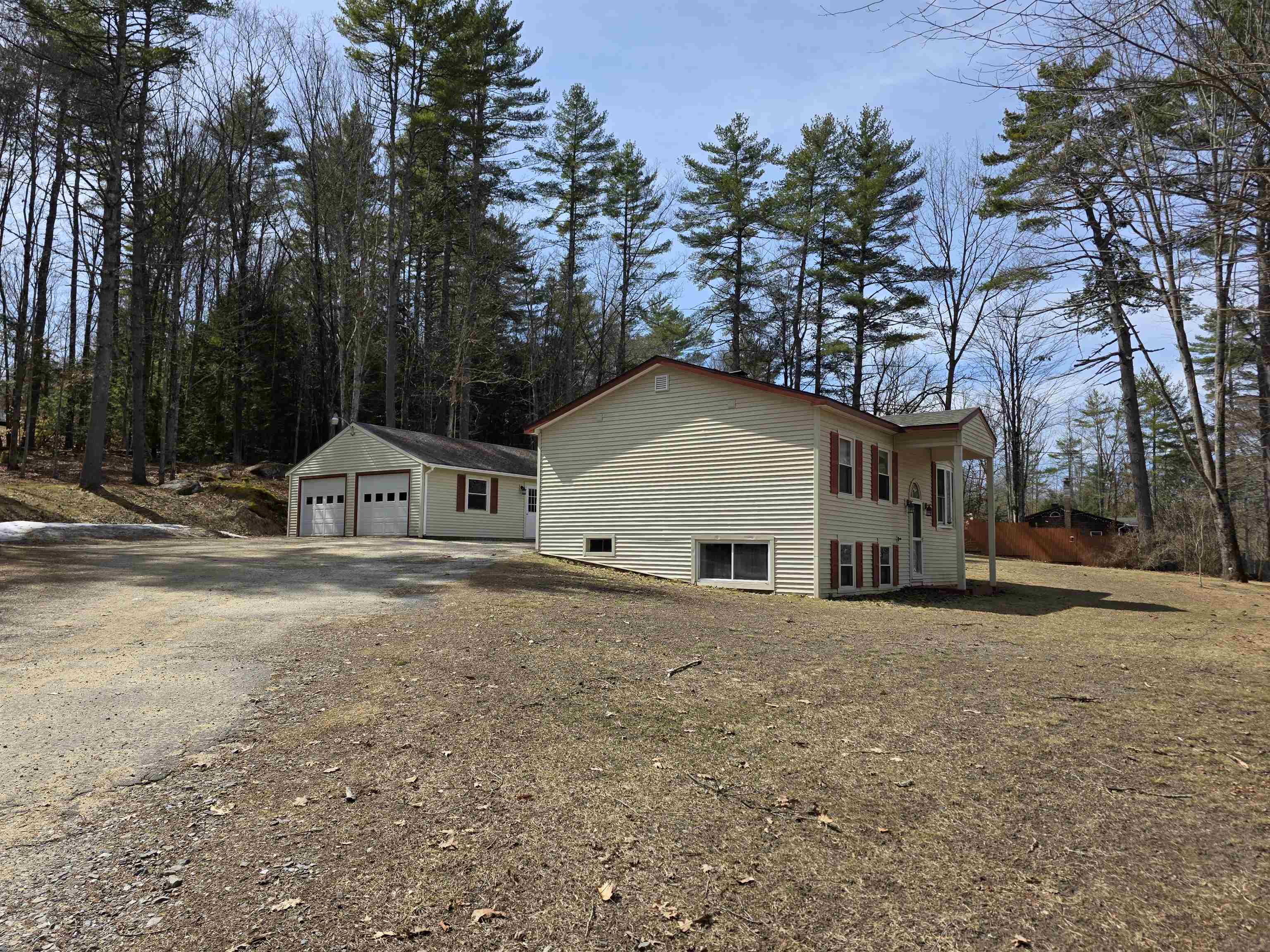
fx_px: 844
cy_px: 476
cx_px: 635
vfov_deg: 58.9
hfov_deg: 73.9
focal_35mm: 23
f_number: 1.7
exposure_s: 1/4889
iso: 80
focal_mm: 6.3
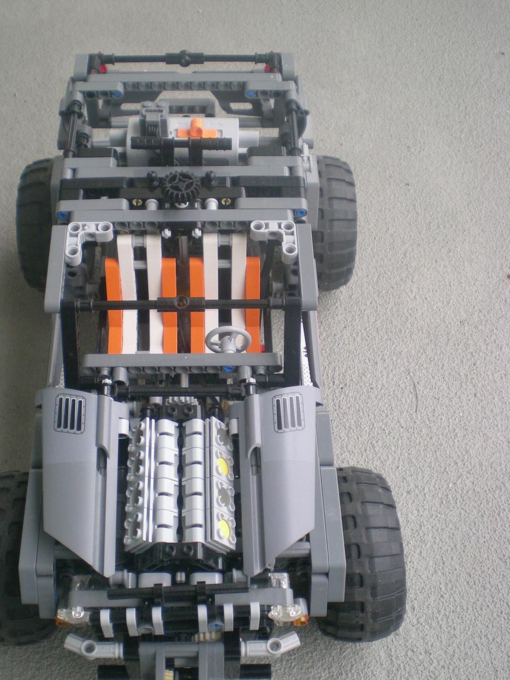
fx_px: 884
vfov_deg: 42.1
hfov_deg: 32.1
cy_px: 359
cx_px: 210
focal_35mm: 45
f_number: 3.1
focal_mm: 6.3
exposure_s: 1/46.7
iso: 200
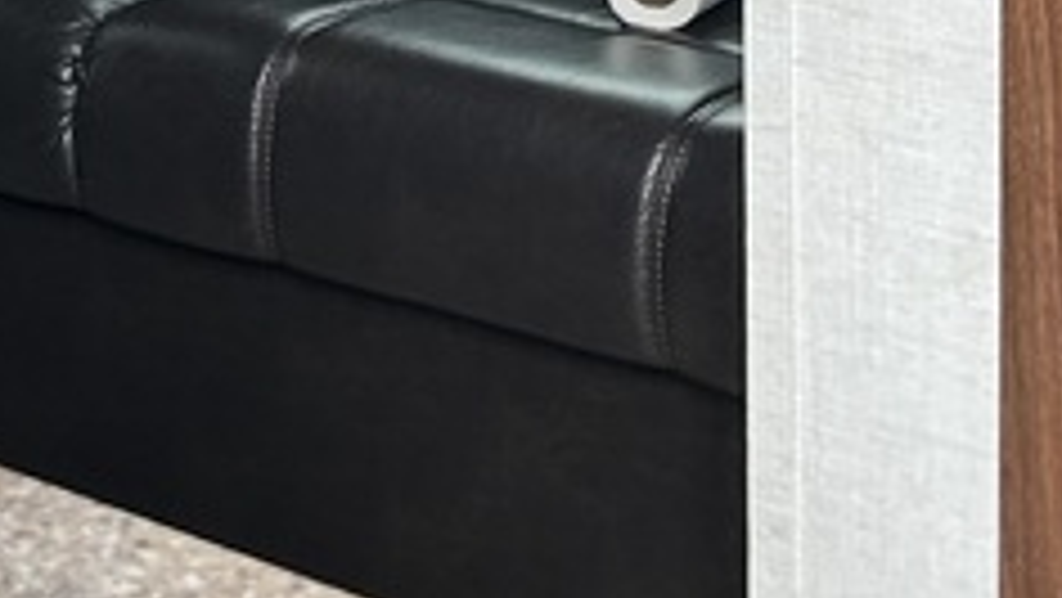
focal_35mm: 120
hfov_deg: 17.8
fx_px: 3381
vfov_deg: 9.6
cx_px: 346
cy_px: -513
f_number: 1.5
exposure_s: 1/121
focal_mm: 5.7
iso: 100
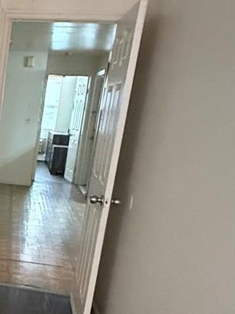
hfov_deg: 22.7
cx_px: -120
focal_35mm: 52
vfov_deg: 36.4
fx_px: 471
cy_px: 212
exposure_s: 1/60
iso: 1250
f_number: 2.2
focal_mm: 2.22
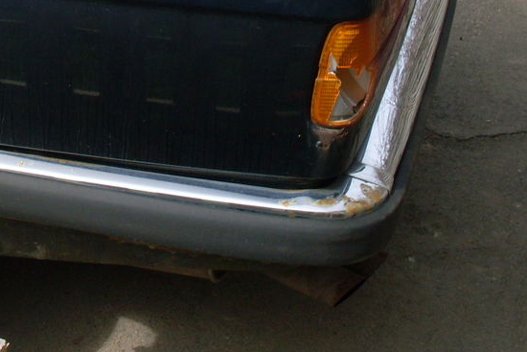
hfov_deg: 21.5
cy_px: -95
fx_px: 1347
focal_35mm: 92
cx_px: 27
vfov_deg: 14.3
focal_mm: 6.3
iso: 80
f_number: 8.4
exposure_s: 1/90
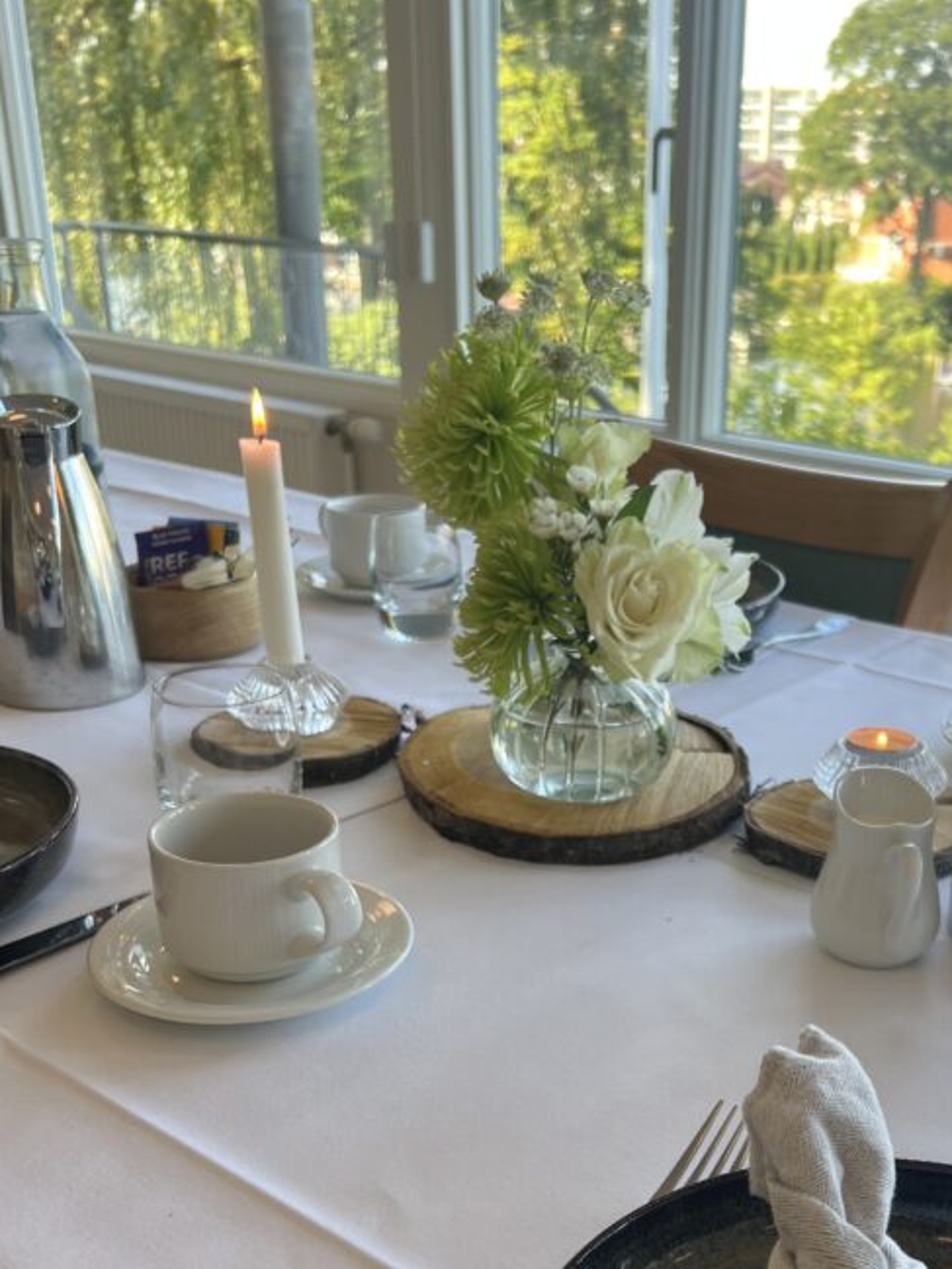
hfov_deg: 34.8
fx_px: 1503
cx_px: 641
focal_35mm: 41
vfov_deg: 44.7
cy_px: 894
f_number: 1.5
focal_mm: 5.7
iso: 32
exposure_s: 1/142
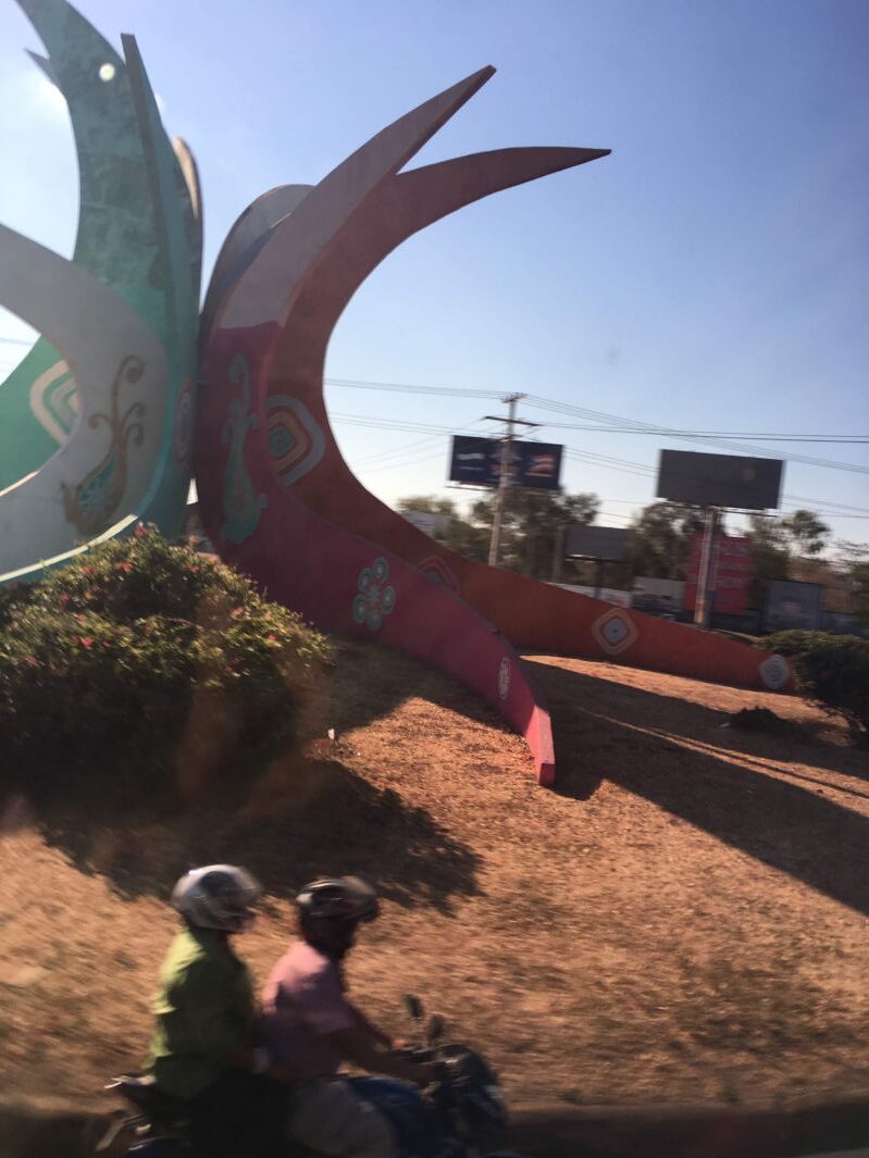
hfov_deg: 48.2
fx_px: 970
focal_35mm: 29
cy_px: 579
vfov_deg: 61.7
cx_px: 434
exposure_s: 1/60
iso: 25
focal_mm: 4.15
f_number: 2.2
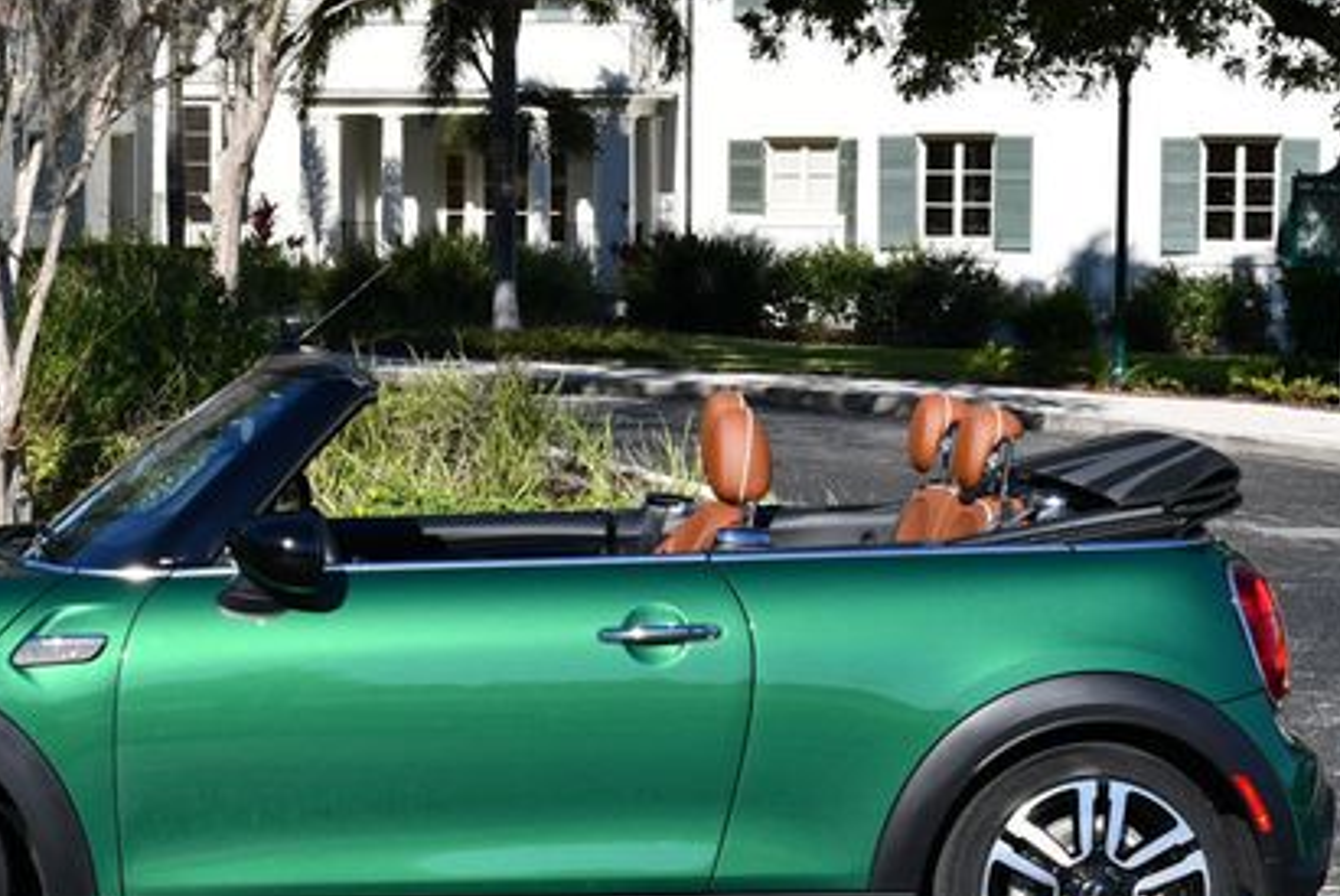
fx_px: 3950
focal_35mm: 106
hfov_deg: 19.2
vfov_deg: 12.9
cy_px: 495
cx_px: 404
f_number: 8
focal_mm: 34
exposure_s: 1/320
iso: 100
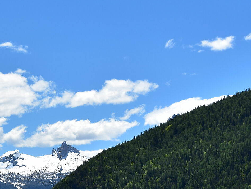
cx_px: -8
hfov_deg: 15.6
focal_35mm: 124
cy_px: 171
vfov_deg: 11.9
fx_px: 899
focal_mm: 34
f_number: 10
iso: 100
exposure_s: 1/250
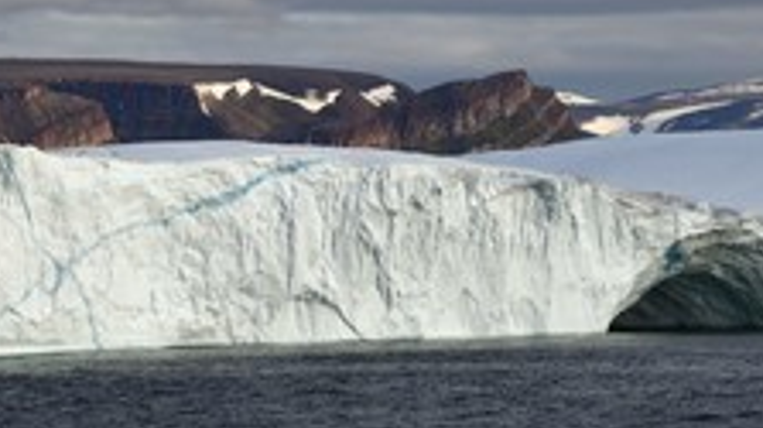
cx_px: 370
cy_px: -41
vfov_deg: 3.1
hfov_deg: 5.5
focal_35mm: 395
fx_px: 7985
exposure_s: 1/320
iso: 200
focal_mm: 200
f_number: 10
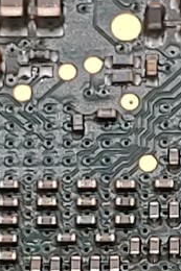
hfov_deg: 3.8
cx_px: 130
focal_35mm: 357
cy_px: 348
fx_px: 2696
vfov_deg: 5.7
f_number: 1.8
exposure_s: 1/88
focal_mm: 4.36
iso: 50
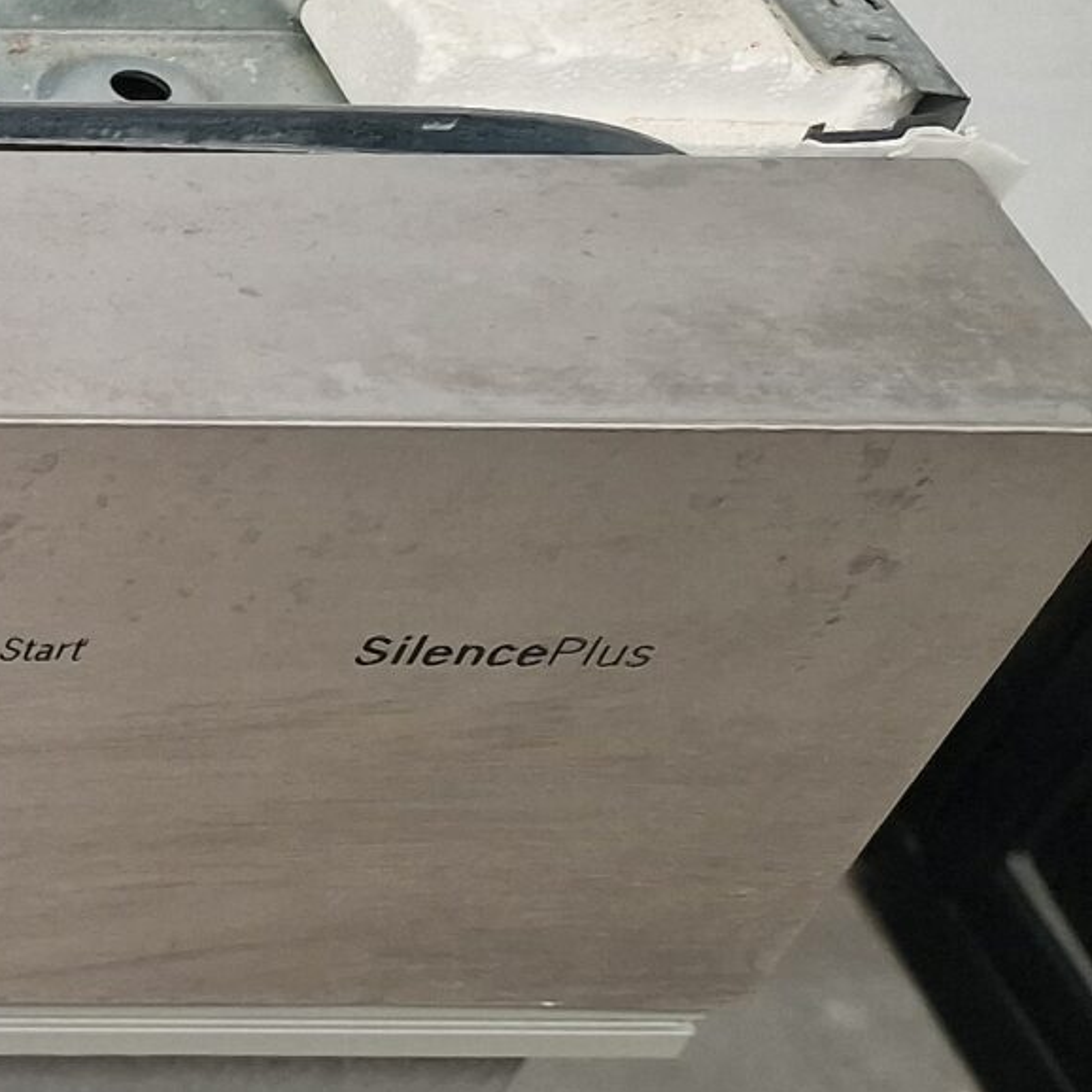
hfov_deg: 14.5
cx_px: -1324
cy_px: 616
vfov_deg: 19.3
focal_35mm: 90
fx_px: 3212
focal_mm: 6.4
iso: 160
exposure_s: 1/180
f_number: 1.8
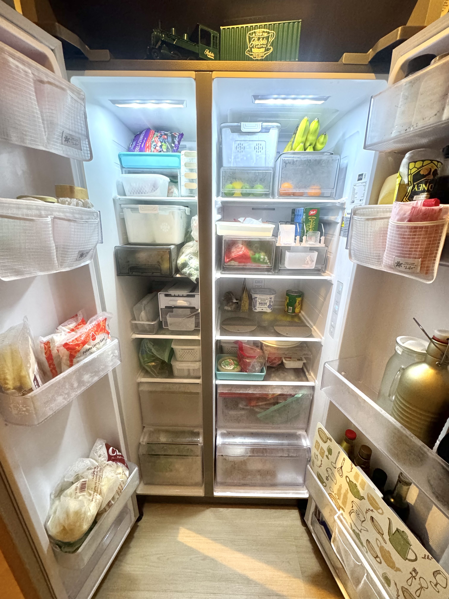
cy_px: 300
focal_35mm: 14
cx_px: 224
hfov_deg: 85.7
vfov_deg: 102.1
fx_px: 242
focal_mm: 2.22
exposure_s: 1/60
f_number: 2.2
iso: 500
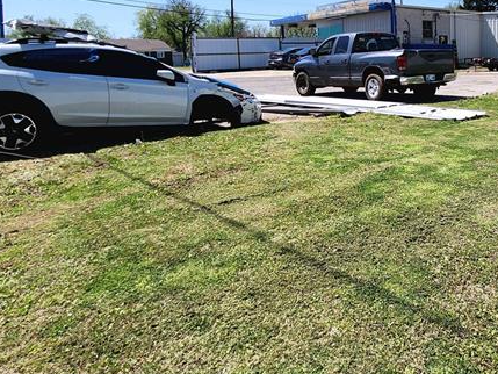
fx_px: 446
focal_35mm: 31
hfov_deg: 55.0
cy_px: 103
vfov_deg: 44.3
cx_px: 384
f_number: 2.2
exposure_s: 1/1667
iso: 32
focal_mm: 1.7
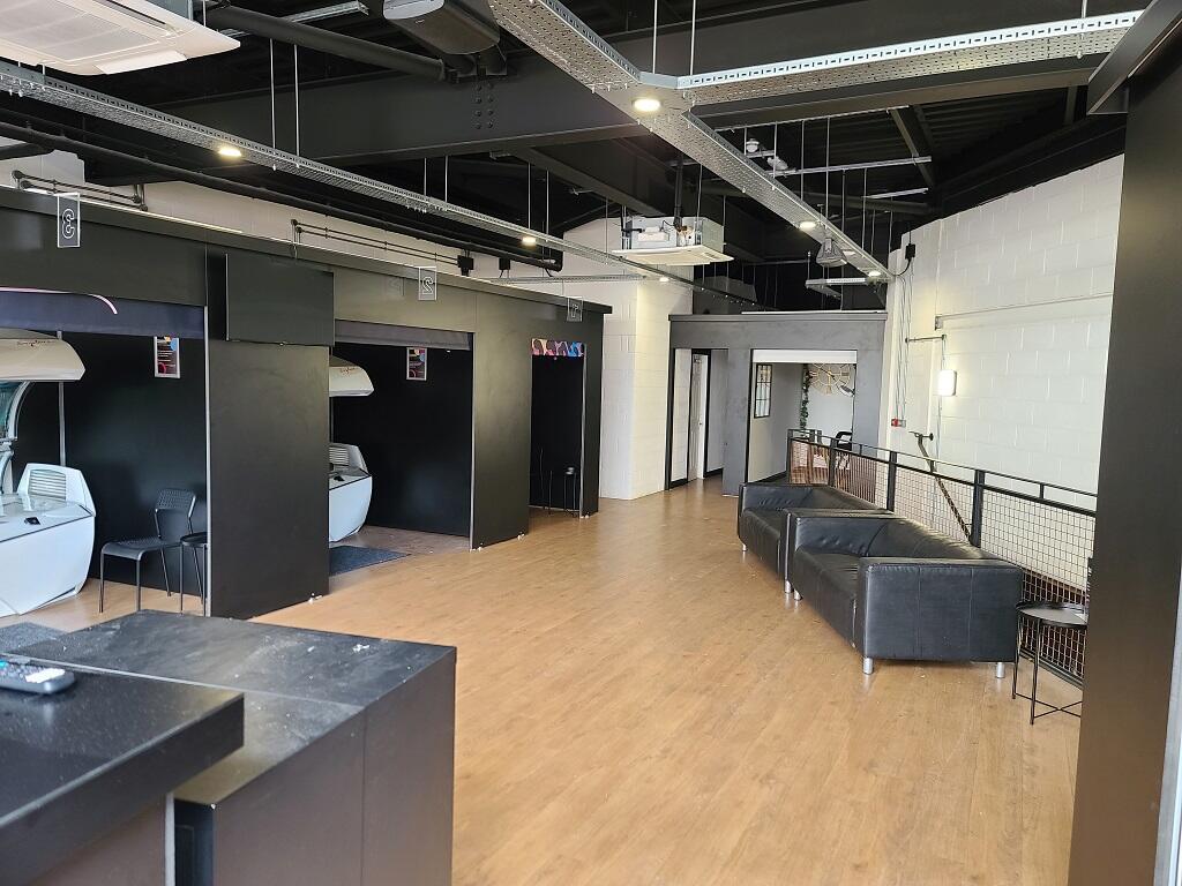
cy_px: 443
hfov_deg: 69.4
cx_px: 591
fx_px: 854
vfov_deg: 54.9
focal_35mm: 25
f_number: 1.8
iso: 200
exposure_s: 1/40
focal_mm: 7
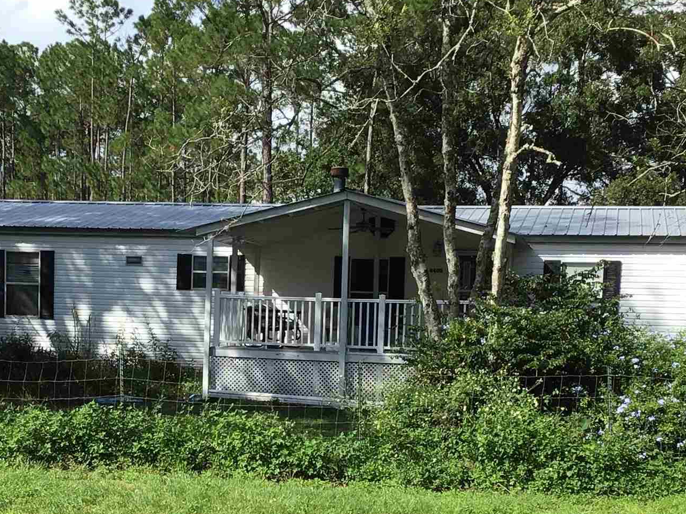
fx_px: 1466
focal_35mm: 74
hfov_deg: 26.3
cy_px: 453
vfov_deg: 19.6
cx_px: 279
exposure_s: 1/776
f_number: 2.4
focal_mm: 3.3
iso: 25
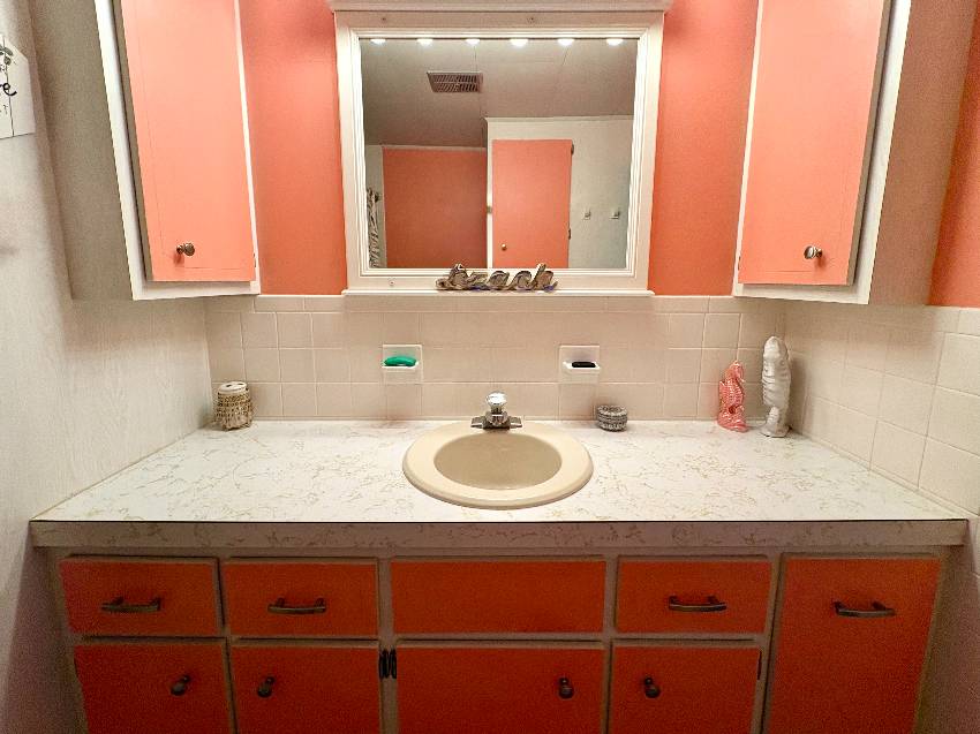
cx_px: 490
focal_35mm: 14
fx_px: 396
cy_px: 367
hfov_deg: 102.1
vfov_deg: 85.6
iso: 160
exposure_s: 1/120
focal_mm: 2.22
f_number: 2.2
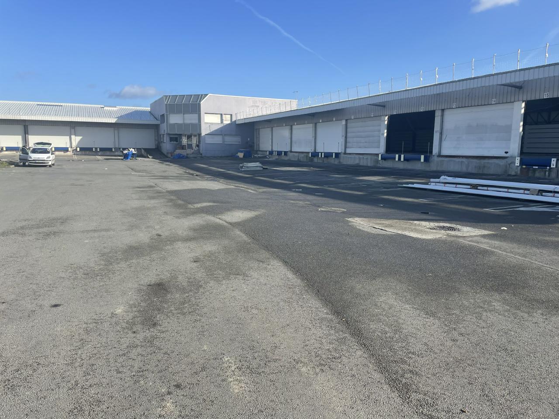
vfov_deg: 53.1
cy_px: 210
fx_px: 420
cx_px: 280
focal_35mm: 26
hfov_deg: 67.3
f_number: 1.6
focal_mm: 4.2
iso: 32
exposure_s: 1/2257
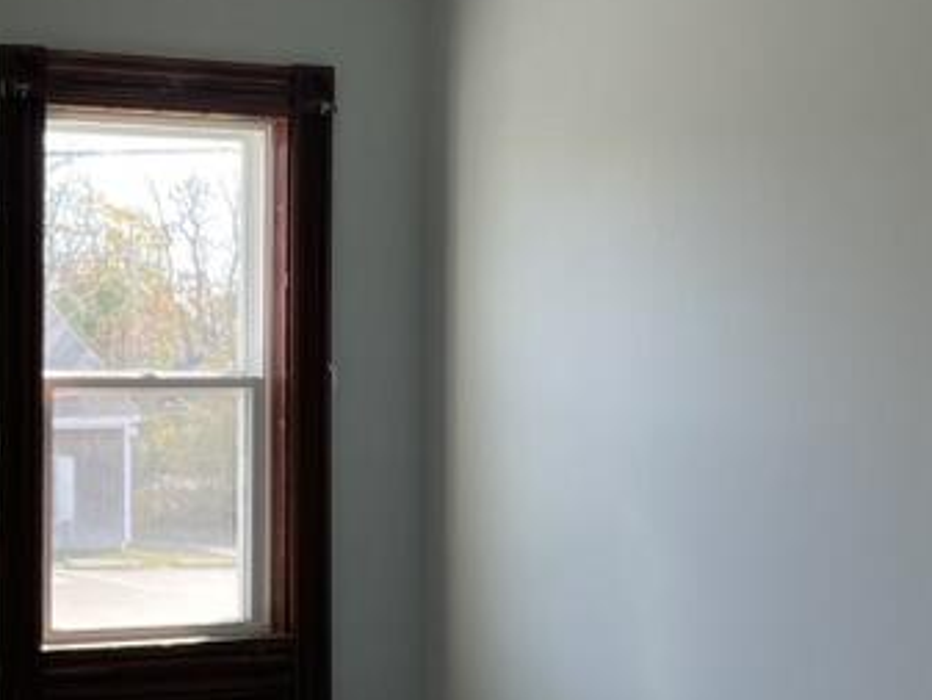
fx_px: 2128
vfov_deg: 18.7
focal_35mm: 79
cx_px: -210
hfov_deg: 22.6
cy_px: 401
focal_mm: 4.2
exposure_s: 1/121
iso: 40
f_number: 1.6
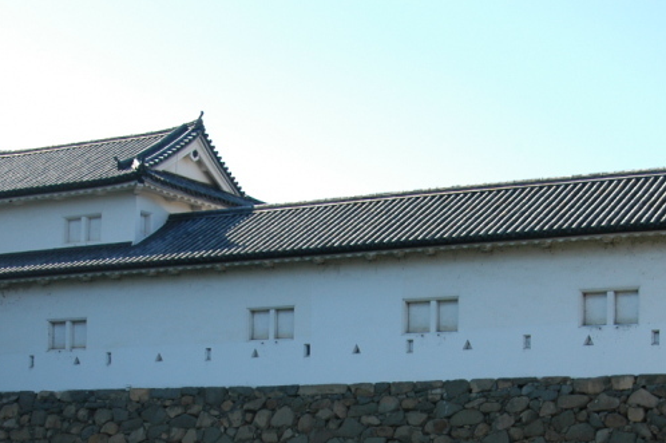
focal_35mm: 74
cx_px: 400
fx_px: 1368
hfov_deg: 27.3
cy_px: 441
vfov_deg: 17.9
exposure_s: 1/200
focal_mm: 24
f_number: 7.1
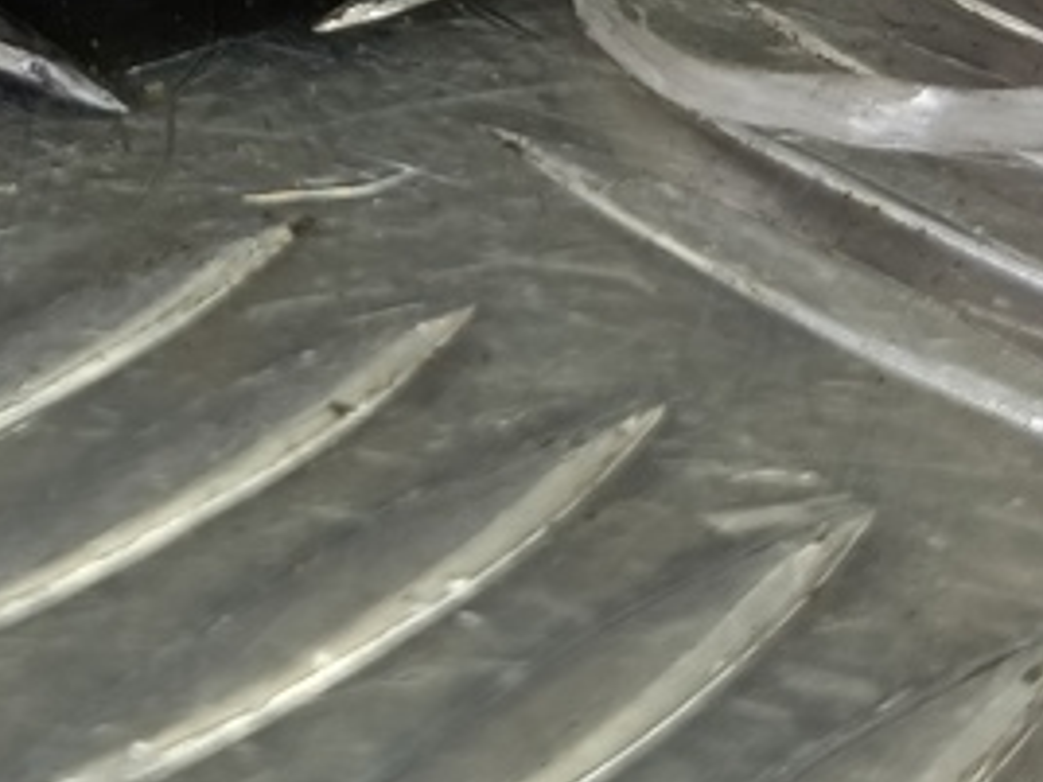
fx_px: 2651
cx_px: -23
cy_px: -424
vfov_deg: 15.4
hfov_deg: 21.4
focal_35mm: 88
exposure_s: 1/50
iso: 109
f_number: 1.6
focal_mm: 4.11
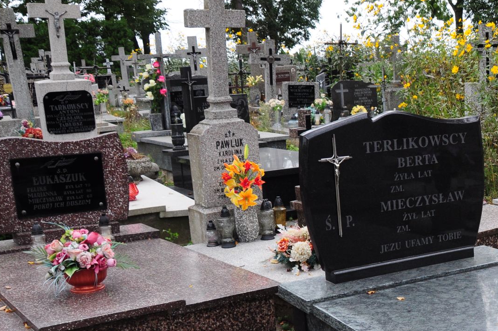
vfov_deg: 24.4
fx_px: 746
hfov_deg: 34.4
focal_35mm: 54
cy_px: 287
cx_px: 469
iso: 400
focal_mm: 18
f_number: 7.1
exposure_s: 1/320
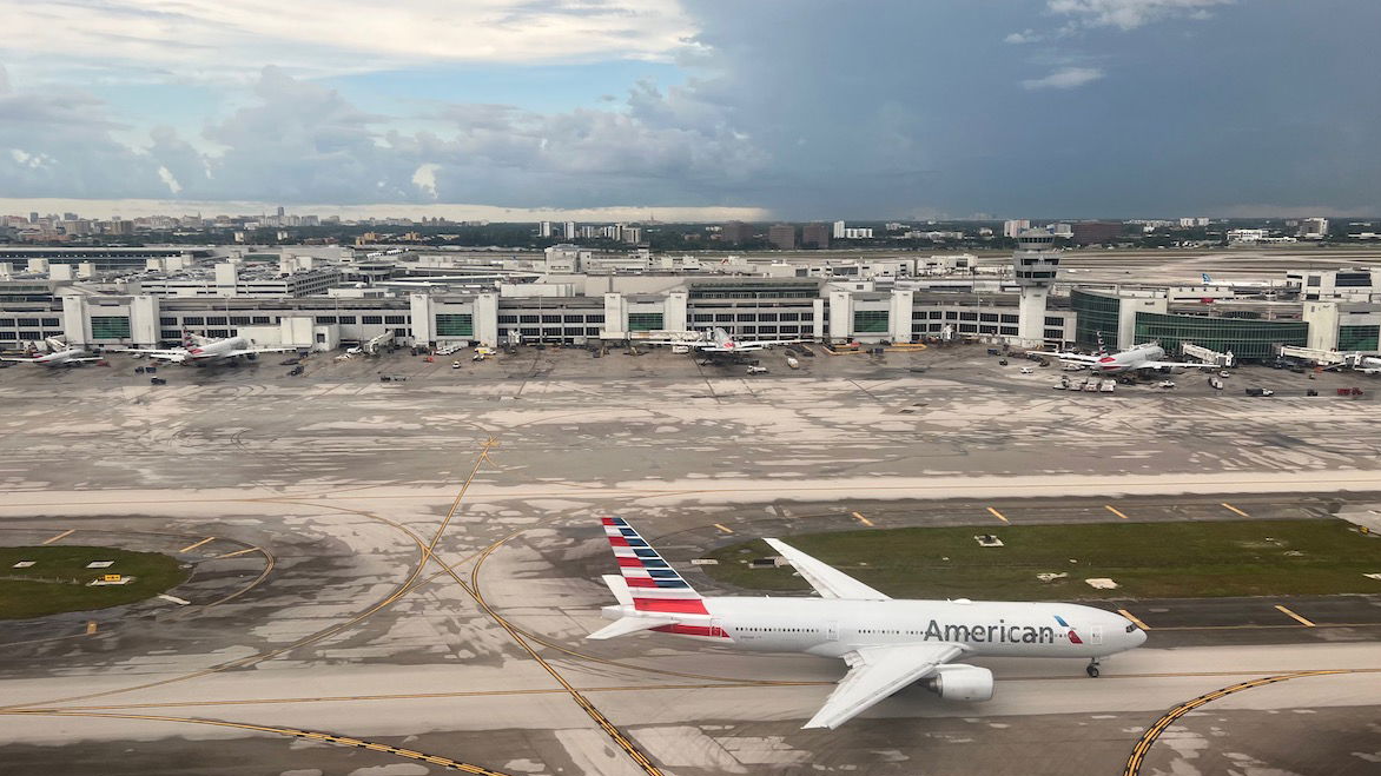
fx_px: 1062
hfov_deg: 66.1
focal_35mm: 29
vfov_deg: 40.2
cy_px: 389
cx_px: 687
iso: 50
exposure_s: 1/705
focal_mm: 5.7
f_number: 1.5
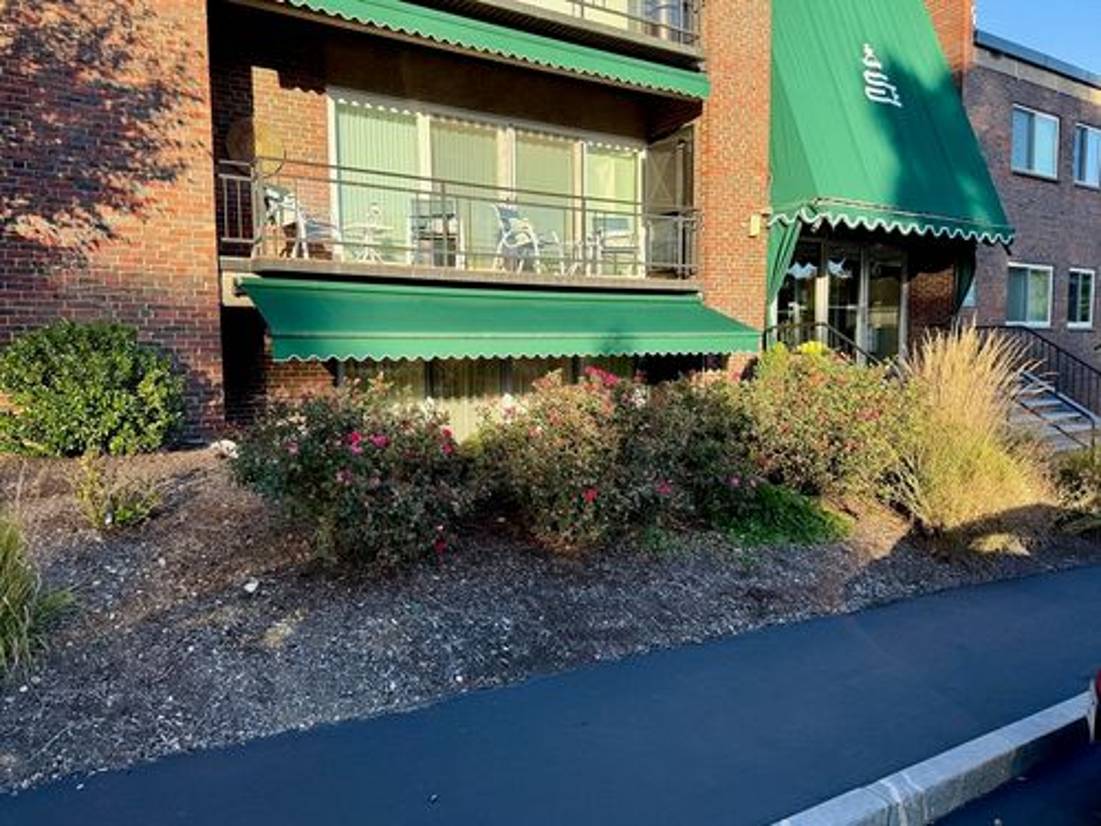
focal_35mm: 24
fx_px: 763
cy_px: 413
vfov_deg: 56.8
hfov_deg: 71.6
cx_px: 550
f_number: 1.78
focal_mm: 6.76
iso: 100
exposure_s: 1/1060
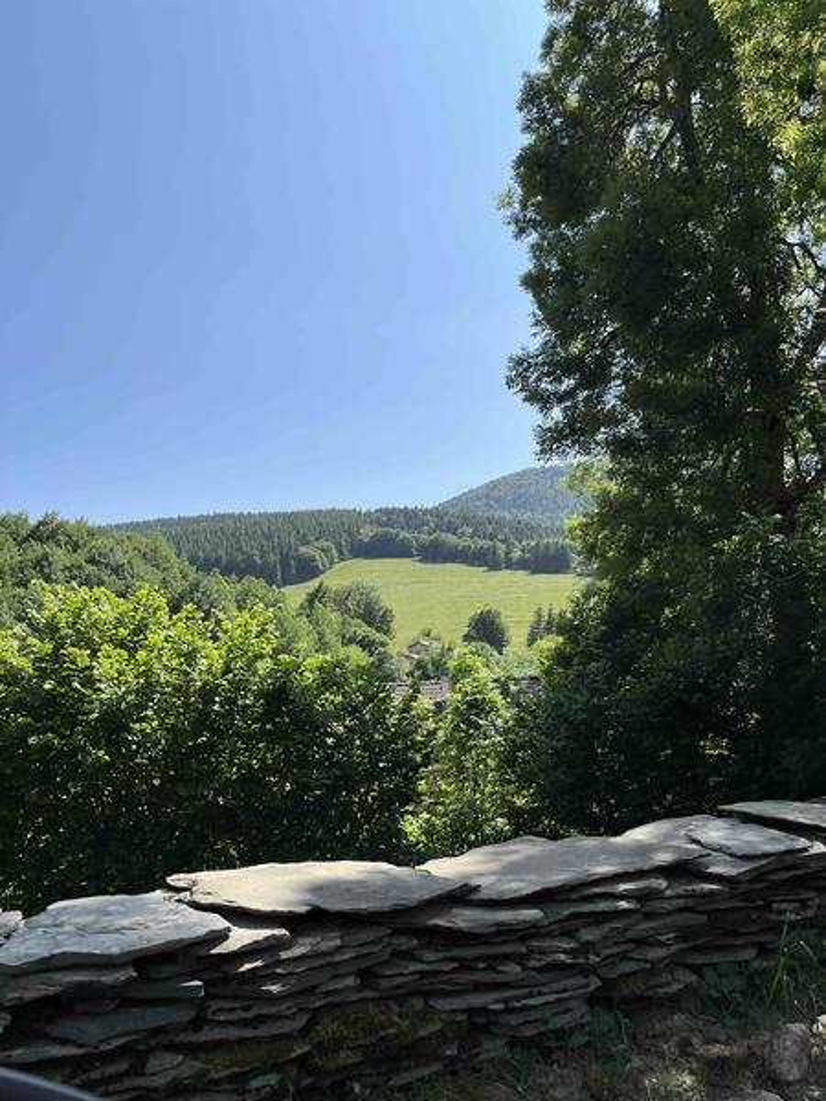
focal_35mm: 26
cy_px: 550
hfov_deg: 53.1
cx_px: 413
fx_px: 827
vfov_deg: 67.3
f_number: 1.6
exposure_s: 1/2967
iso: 50
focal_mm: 5.1
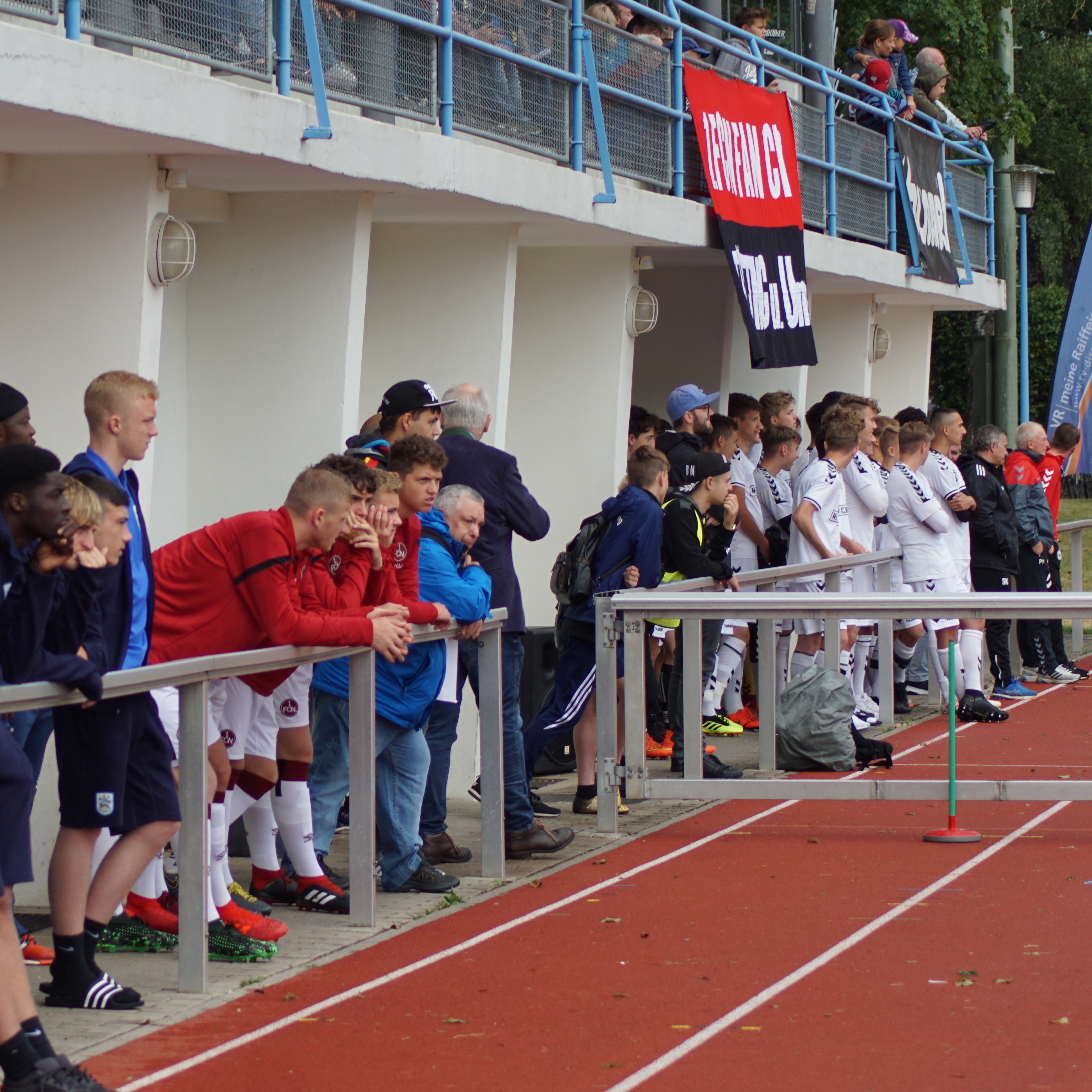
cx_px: 219
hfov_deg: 10.6
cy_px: 523
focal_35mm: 164
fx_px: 5853
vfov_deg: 10.7
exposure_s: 1/200
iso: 100
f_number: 4.5
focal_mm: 70
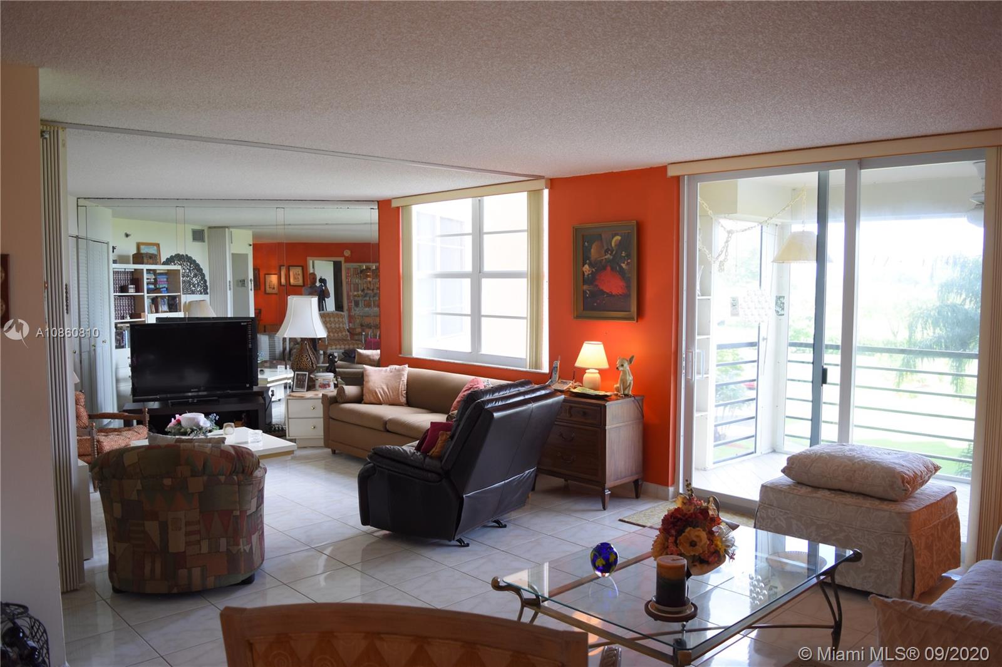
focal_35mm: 27
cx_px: 501
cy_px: 334
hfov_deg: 67.4
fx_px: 751
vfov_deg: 47.9
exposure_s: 1/60
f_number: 4
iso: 400
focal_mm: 18
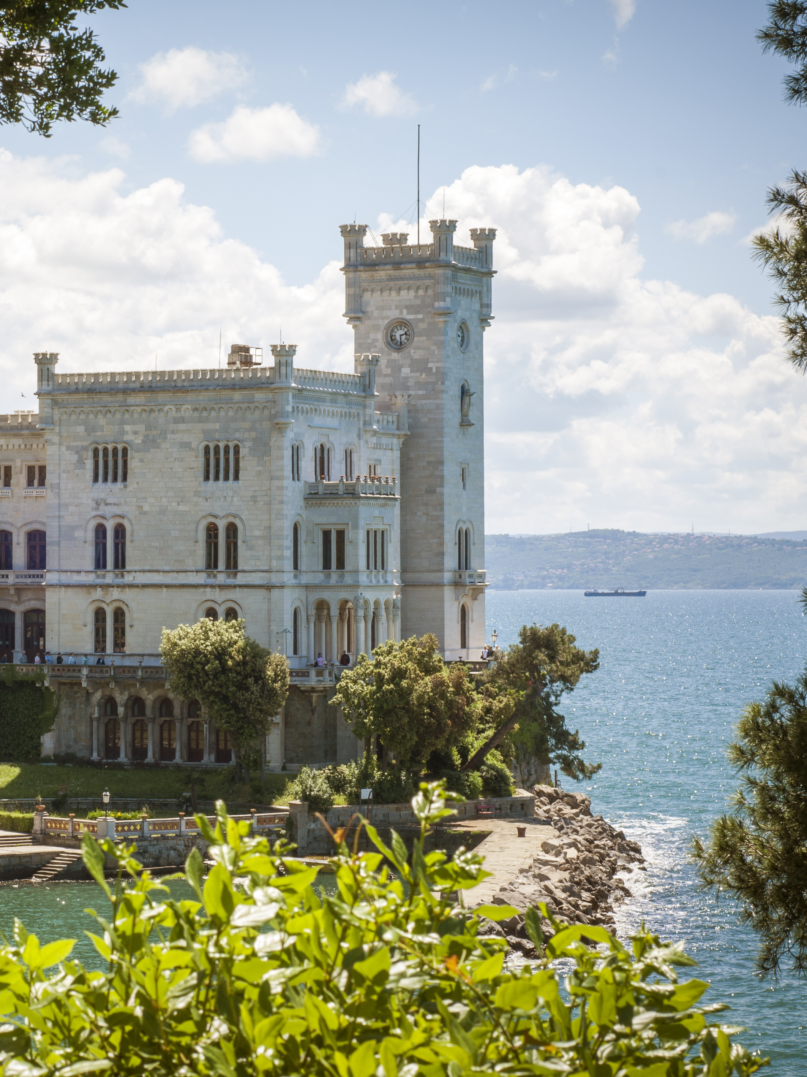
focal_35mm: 109
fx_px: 3389
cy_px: 540
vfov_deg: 18.0
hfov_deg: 13.4
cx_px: 55
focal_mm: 50
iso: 100
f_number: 18
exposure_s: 1/125
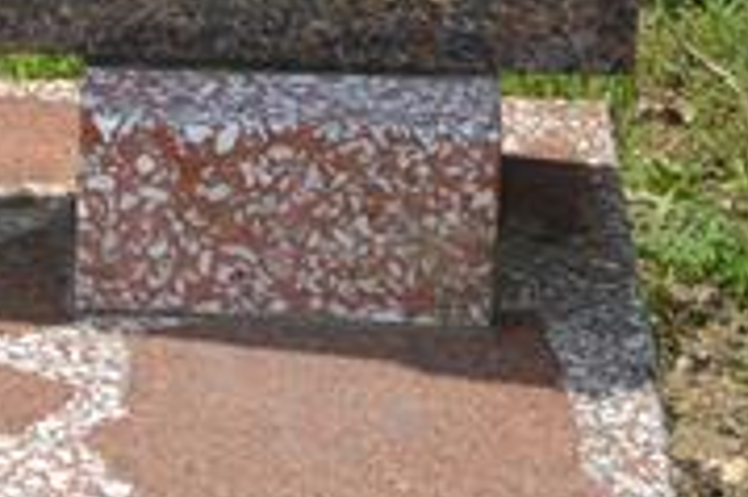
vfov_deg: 5.3
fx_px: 5335
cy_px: -255
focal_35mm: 257
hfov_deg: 7.9
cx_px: -234
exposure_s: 1/200
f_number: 8
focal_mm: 48
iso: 100
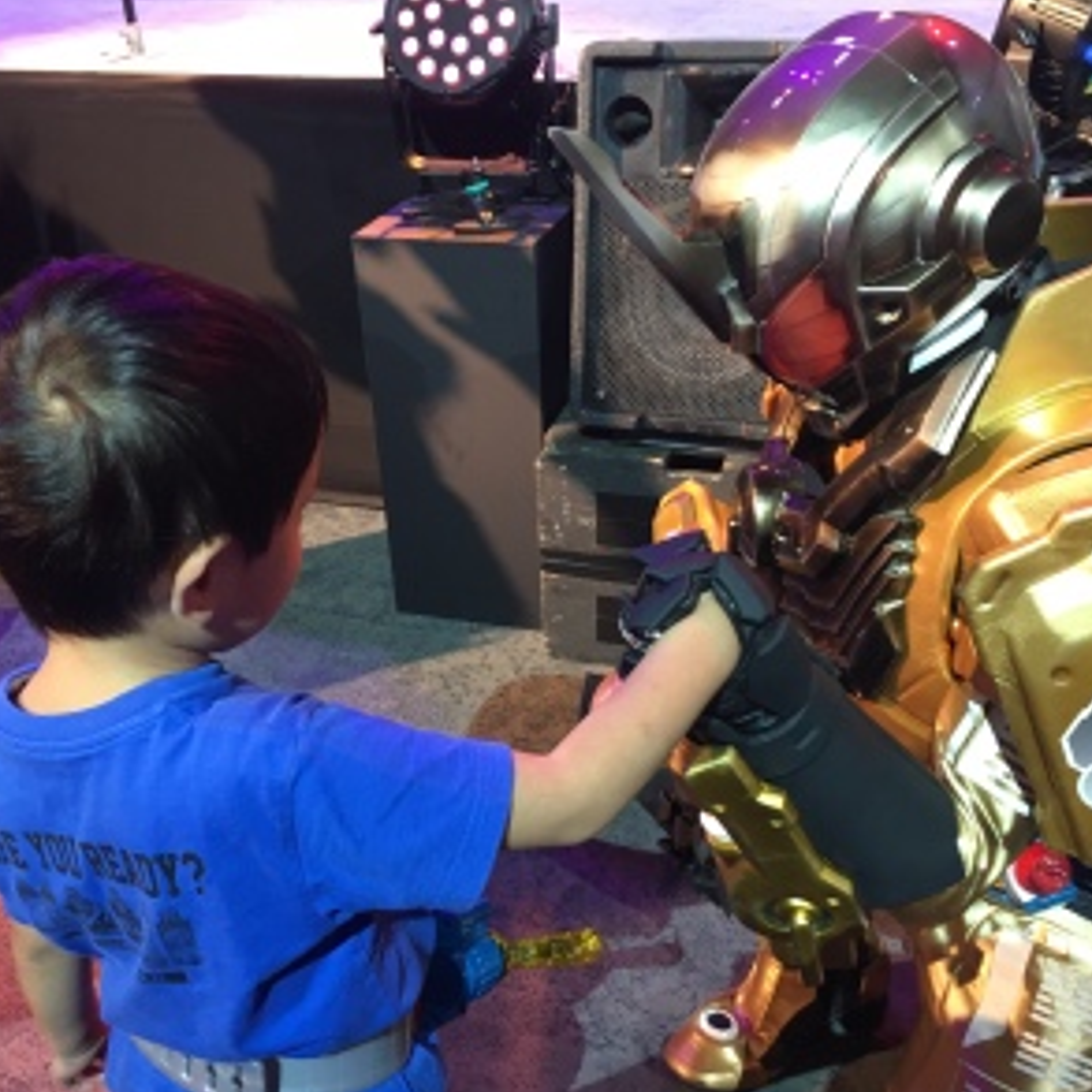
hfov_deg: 47.2
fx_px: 1249
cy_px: 542
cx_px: 511
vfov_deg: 47.2
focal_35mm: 35
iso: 100
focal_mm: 4.15
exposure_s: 1/30
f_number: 2.2
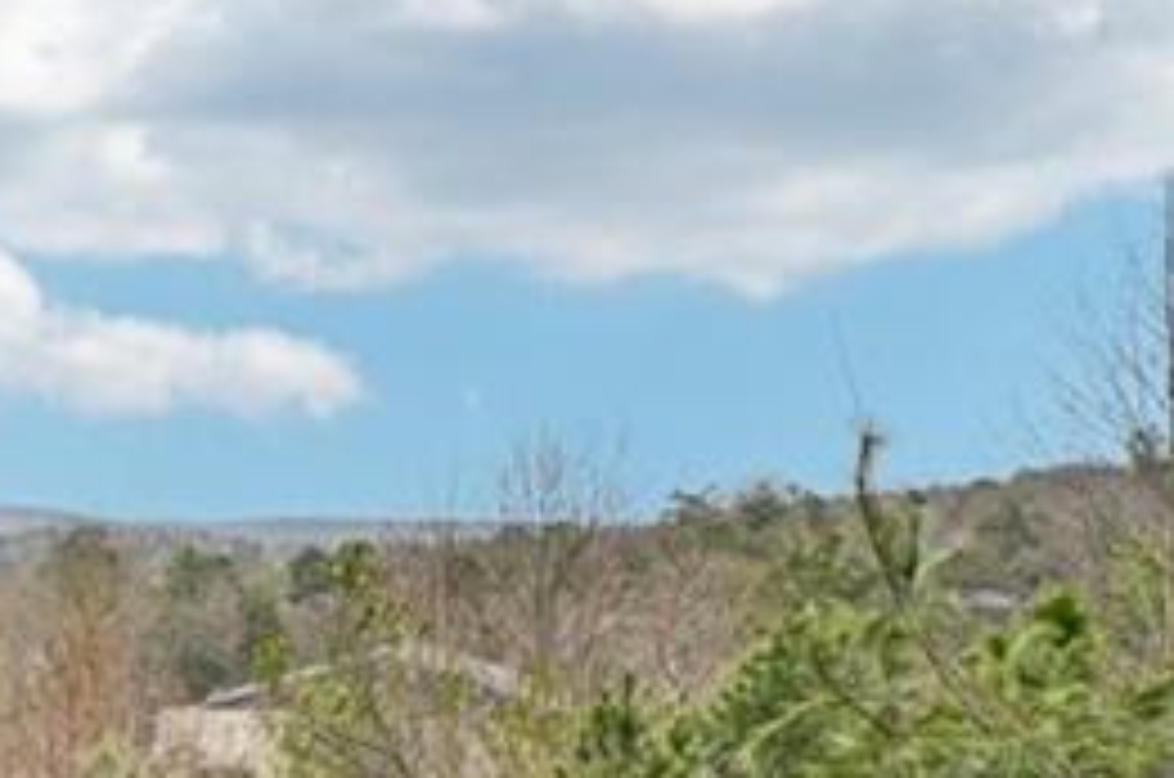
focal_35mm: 55
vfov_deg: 24.0
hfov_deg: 25.0
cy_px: 654
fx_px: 1790
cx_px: -693
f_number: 8
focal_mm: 14
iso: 320
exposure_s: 1/100
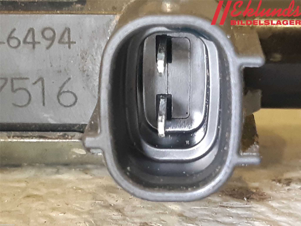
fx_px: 226
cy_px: 113
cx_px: 150
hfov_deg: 67.3
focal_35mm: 26
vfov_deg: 53.1
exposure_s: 1/50
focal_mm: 3.93
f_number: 1.7
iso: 250
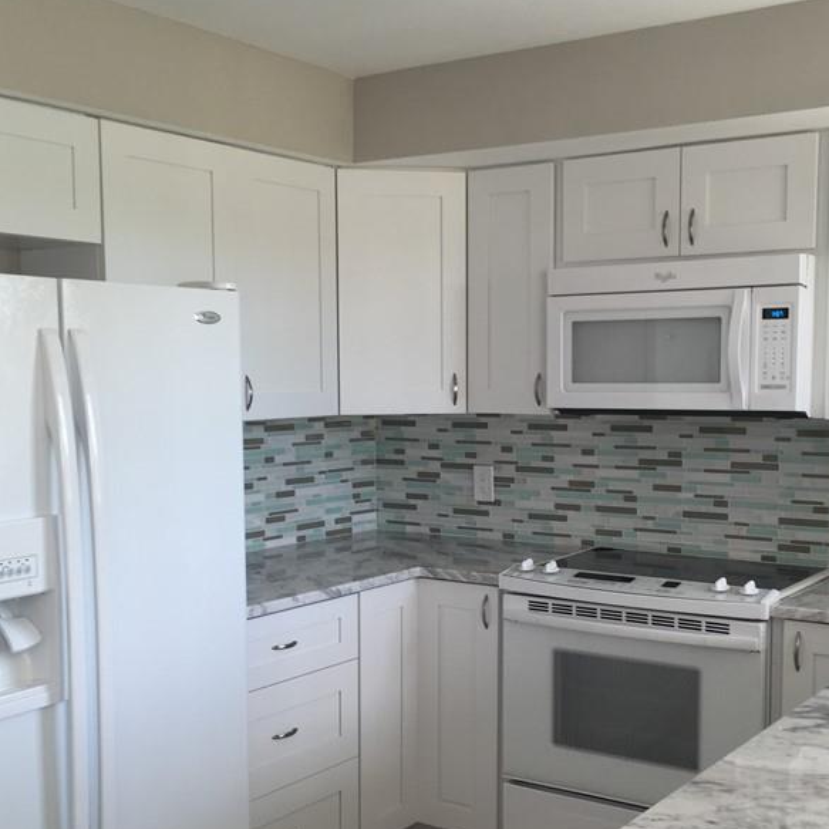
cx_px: 454
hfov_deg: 37.5
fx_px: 1219
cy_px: 483
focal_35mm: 45
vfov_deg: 37.5
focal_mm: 4.15
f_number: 2.2
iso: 40
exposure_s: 1/60
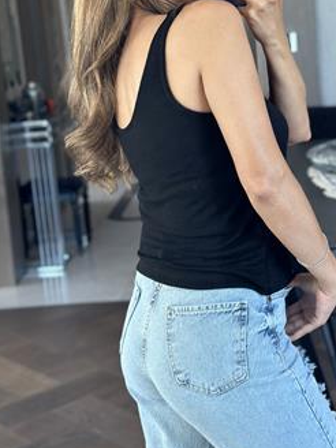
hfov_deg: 19.9
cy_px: 145
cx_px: 204
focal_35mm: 74
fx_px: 958
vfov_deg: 26.2
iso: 125
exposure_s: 1/74
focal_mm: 6.86
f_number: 1.78
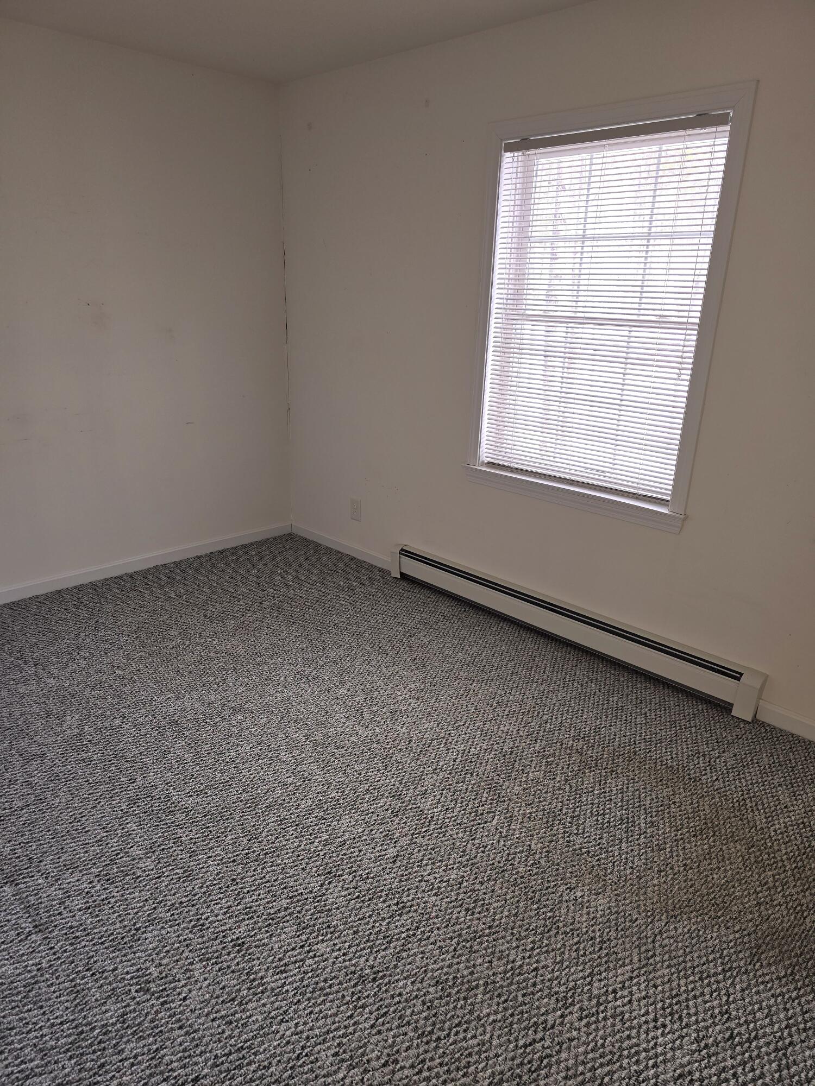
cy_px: 543
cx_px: 408
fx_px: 722
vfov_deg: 73.9
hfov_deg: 58.9
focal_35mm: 23
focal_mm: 6.3
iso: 40
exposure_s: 1/60.2
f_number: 1.7
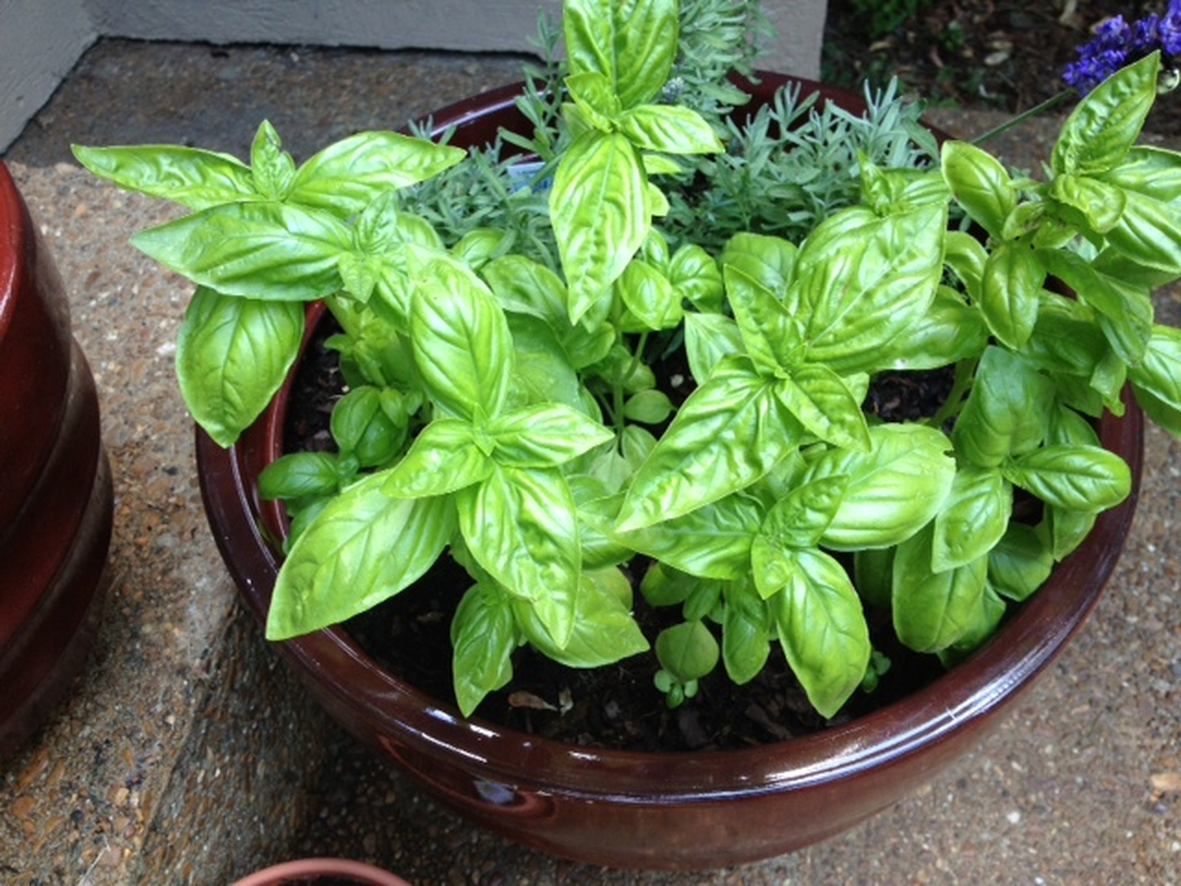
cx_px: 590
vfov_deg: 40.7
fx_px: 1194
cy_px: 443
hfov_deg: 52.6
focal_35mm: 35
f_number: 2.4
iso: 80
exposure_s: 1/120
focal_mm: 4.28
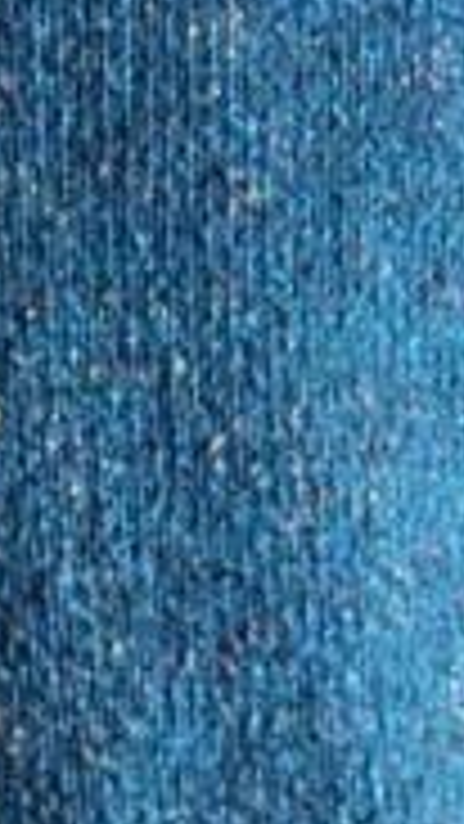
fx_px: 11543
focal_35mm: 528
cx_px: -68
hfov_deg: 2.3
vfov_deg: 4.1
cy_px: 1110
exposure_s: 1/125
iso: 2500
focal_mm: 52
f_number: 4
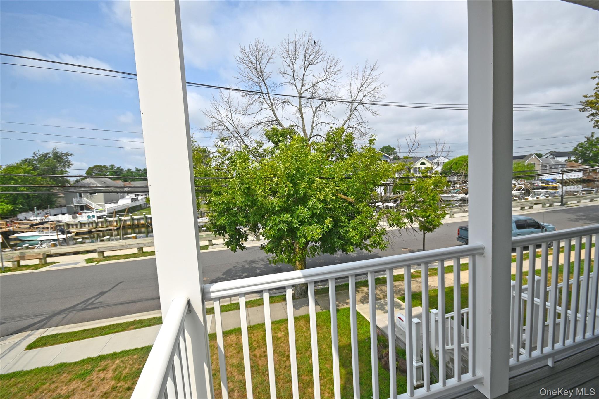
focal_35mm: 15
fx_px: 250
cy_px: 200
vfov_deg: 77.3
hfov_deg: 100.4
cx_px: 300
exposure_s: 1/500
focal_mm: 10
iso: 100
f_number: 8
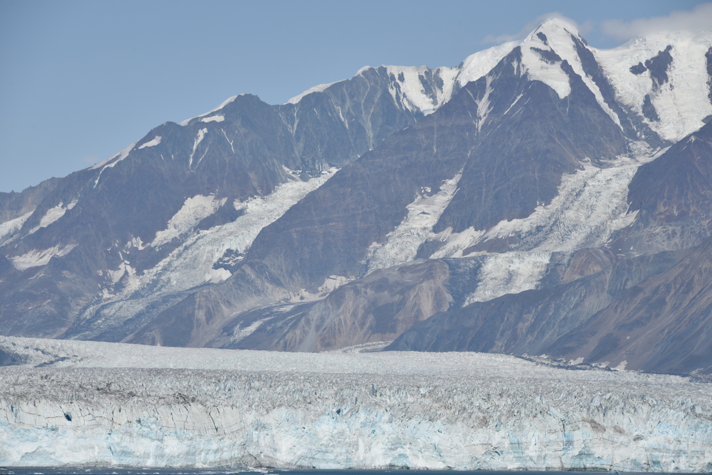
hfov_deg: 11.4
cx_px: 356
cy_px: 238
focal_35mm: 180
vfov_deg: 7.6
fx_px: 3561
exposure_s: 1/400
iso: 100
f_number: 10
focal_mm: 180
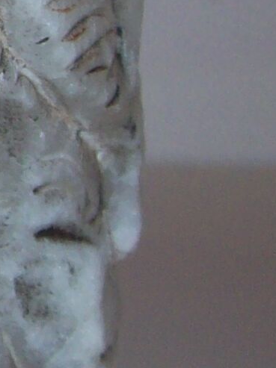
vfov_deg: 9.3
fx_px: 2214
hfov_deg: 6.8
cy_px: -193
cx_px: -378
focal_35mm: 208
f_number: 2.7
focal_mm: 6
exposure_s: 1/64
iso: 80
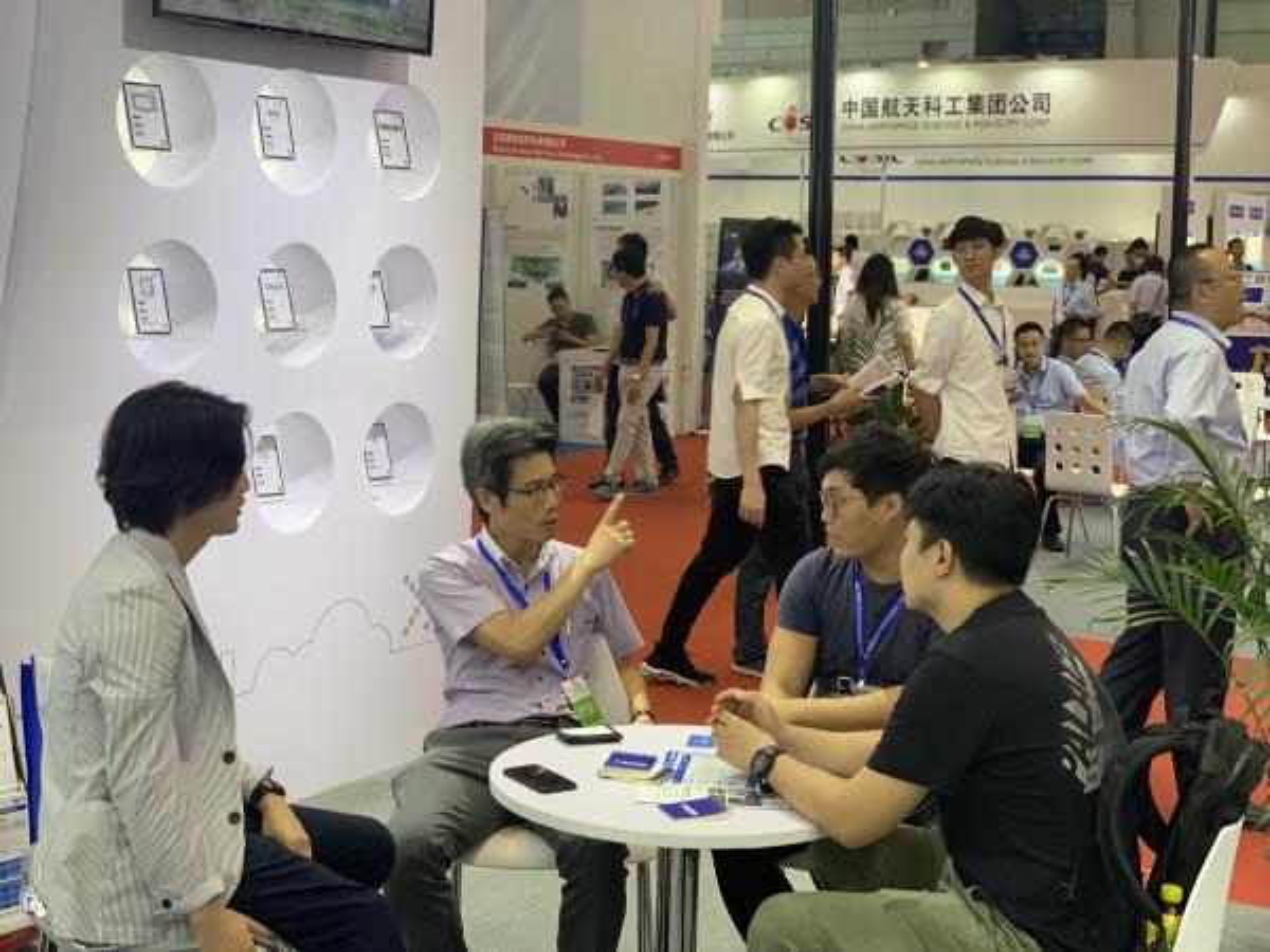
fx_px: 1908
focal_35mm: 52
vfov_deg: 28.0
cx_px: 635
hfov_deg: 36.8
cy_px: 476
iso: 80
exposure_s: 1/100
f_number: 2.4
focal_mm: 6
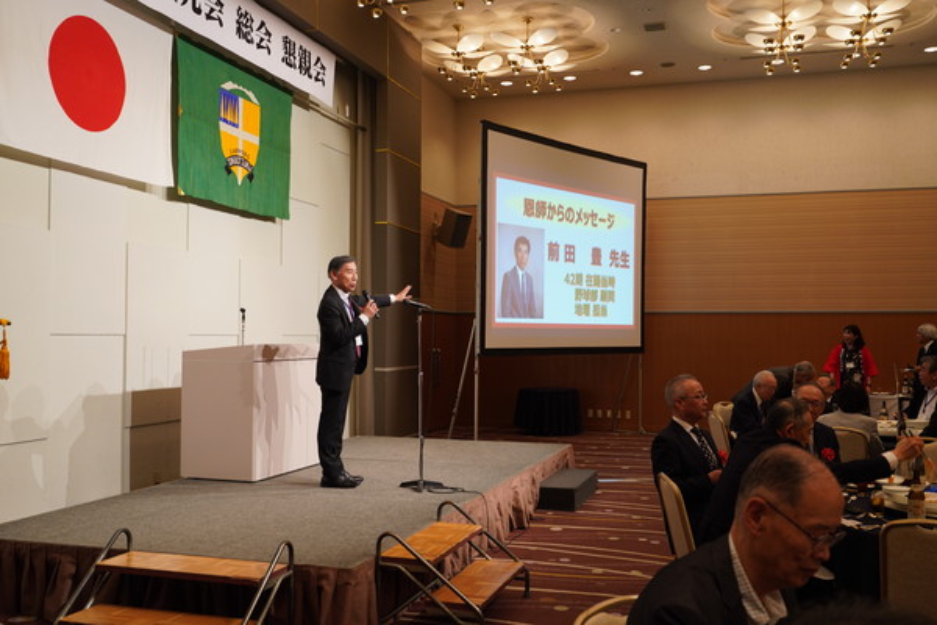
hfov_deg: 54.4
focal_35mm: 35
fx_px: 911
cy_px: 312
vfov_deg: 37.9
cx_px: 468
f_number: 5.6
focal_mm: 35
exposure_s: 1/40
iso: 800
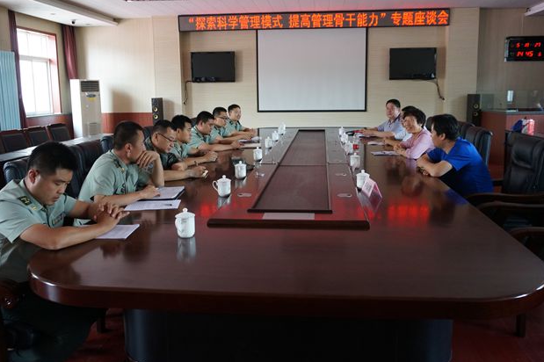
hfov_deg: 60.3
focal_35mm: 31
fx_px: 468
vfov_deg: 42.2
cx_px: 279
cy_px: 163
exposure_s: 1/60
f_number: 4
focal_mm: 16
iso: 800
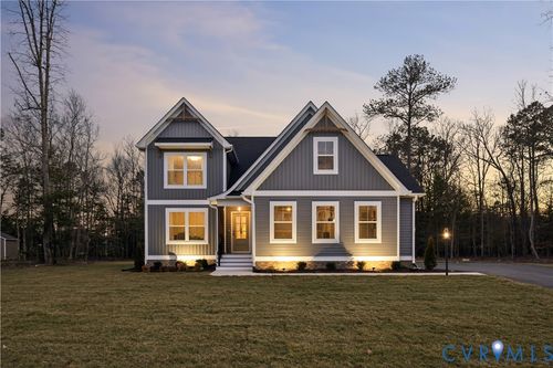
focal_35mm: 24
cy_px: 184
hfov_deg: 73.8
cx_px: 276
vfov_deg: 53.1
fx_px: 369
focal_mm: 24
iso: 64
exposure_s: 1/2
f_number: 8
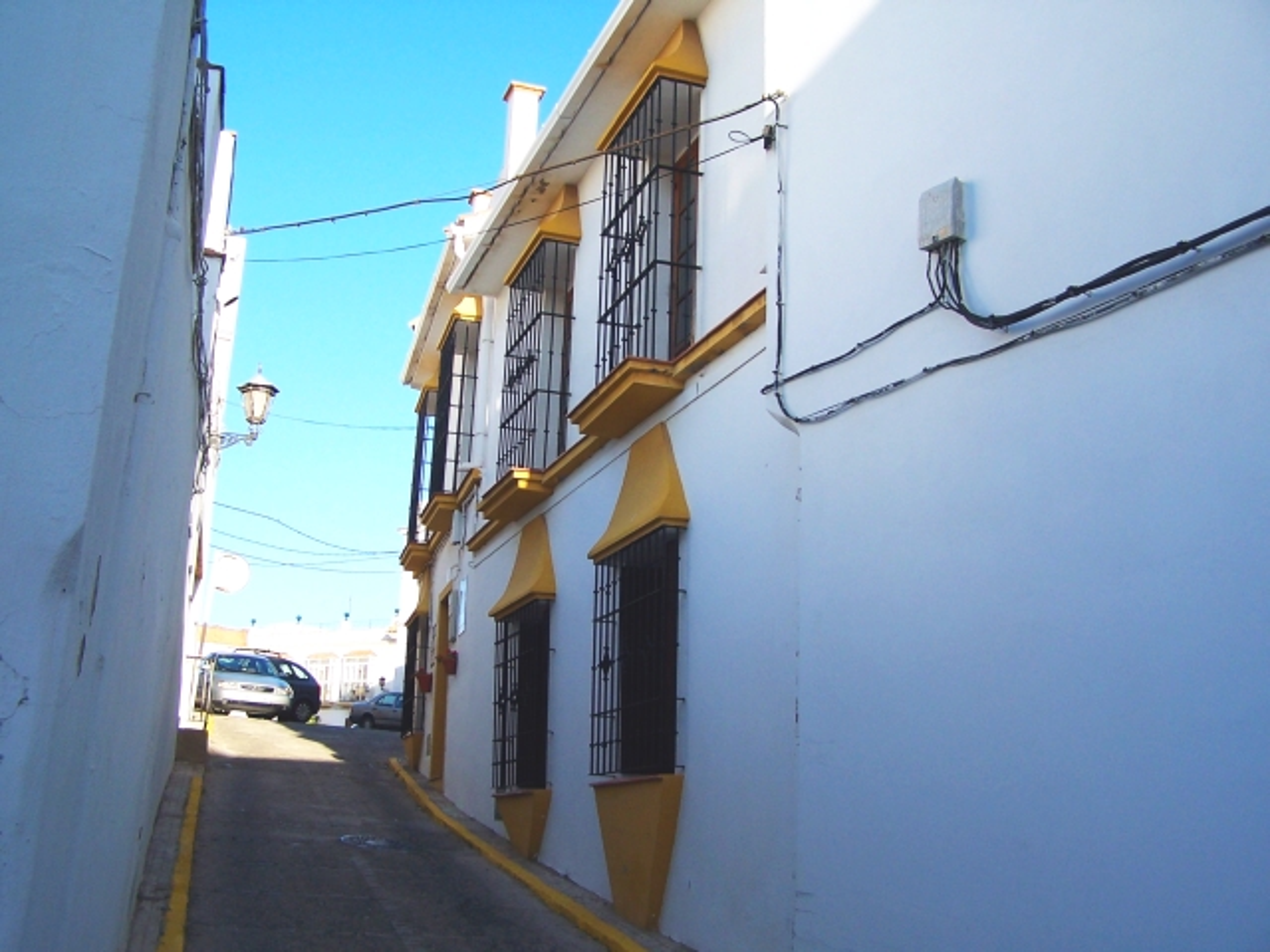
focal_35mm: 38
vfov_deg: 37.7
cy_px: 476
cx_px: 635
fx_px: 1394
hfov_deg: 49.0
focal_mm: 6.3
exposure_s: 1/500
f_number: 2.8
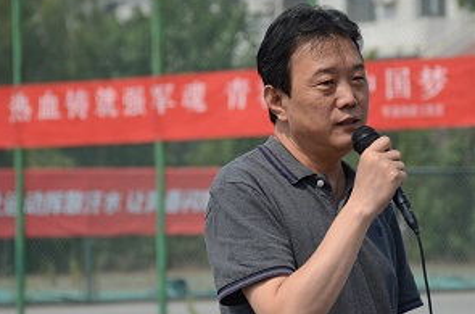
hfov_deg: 7.0
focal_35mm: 294
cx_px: 279
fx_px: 3868
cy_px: 196
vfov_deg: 4.6
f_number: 5.6
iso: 200
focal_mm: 105
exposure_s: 1/1250
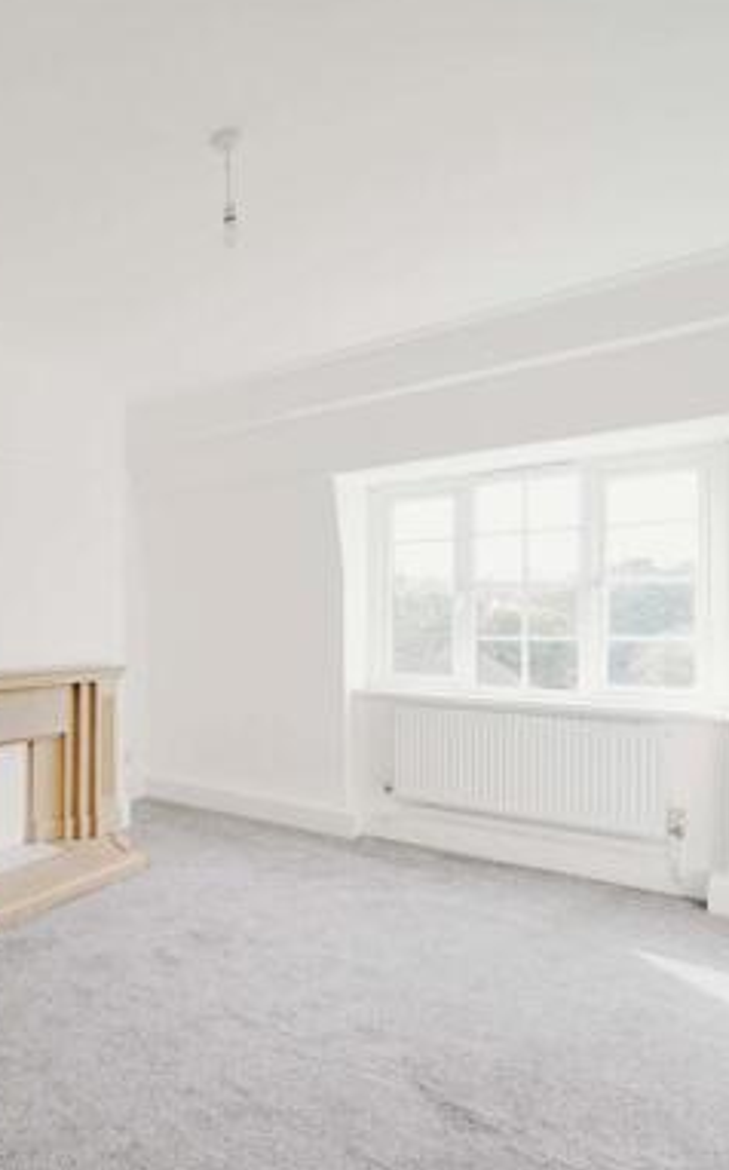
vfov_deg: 82.2
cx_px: -23
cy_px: 623
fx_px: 669
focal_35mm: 21
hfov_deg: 46.4
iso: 500
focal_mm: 12
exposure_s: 1/100
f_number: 6.3
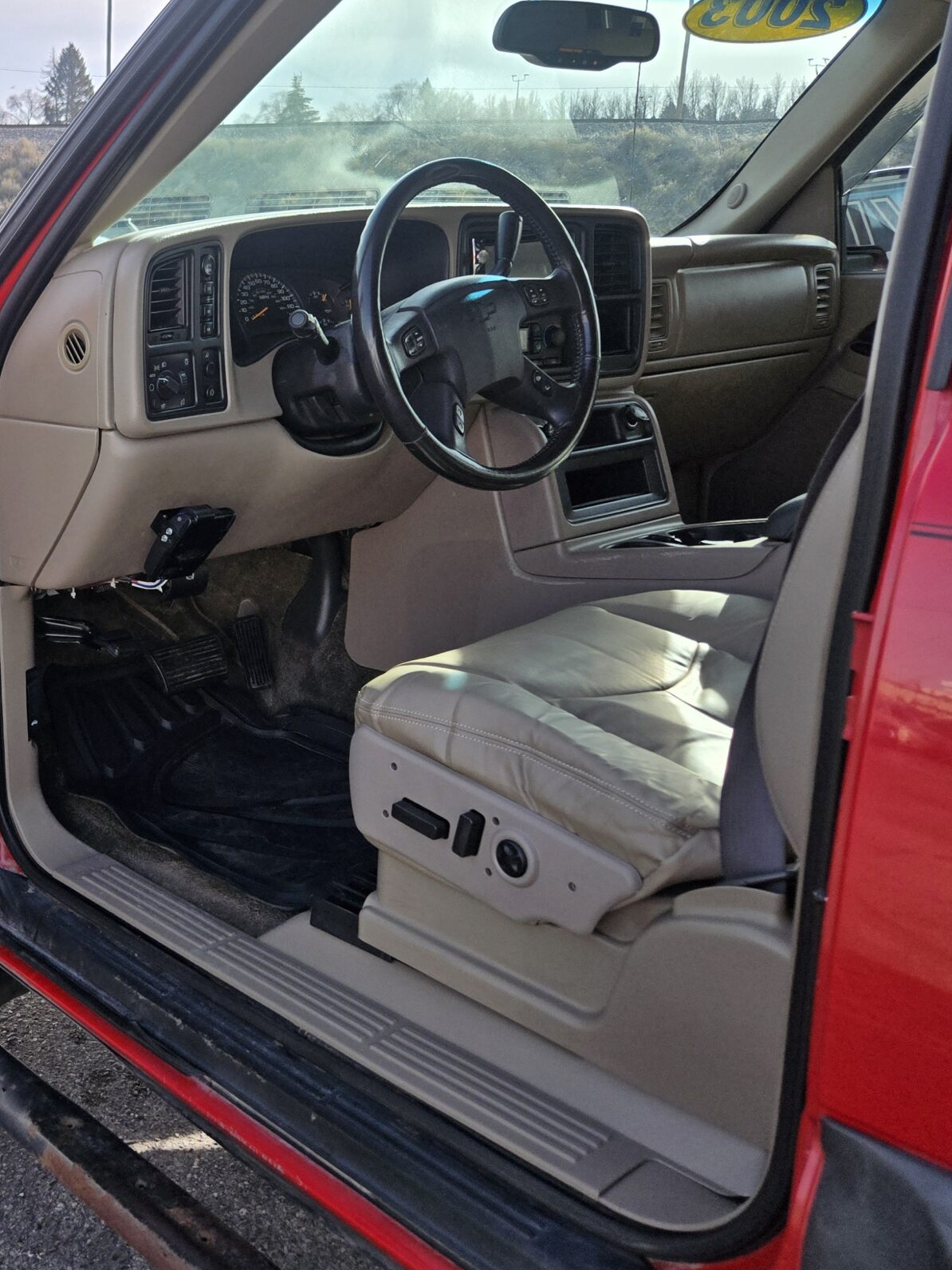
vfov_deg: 50.0
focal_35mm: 37
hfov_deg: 34.7
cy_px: 557
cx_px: -26
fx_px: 1356
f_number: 1.8
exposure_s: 1/2921
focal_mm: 5.4
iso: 64
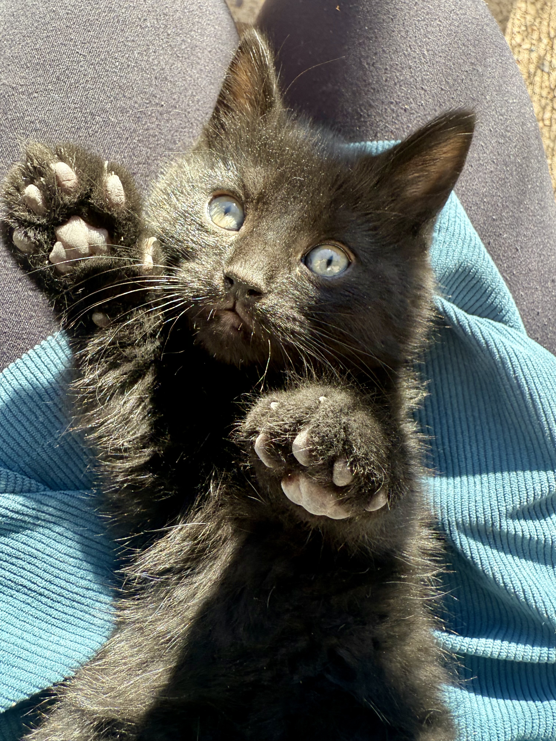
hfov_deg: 56.8
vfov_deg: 71.6
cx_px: 278
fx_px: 514
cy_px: 370
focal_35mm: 24
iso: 64
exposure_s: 1/147
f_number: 2.2
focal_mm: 2.22
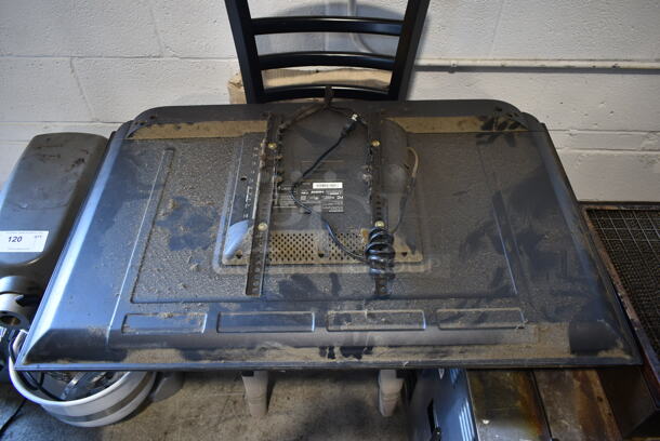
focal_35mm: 27
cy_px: 220
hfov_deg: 67.3
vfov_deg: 48.0
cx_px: 330
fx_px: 495
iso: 320
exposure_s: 1/30
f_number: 3.5
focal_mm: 18
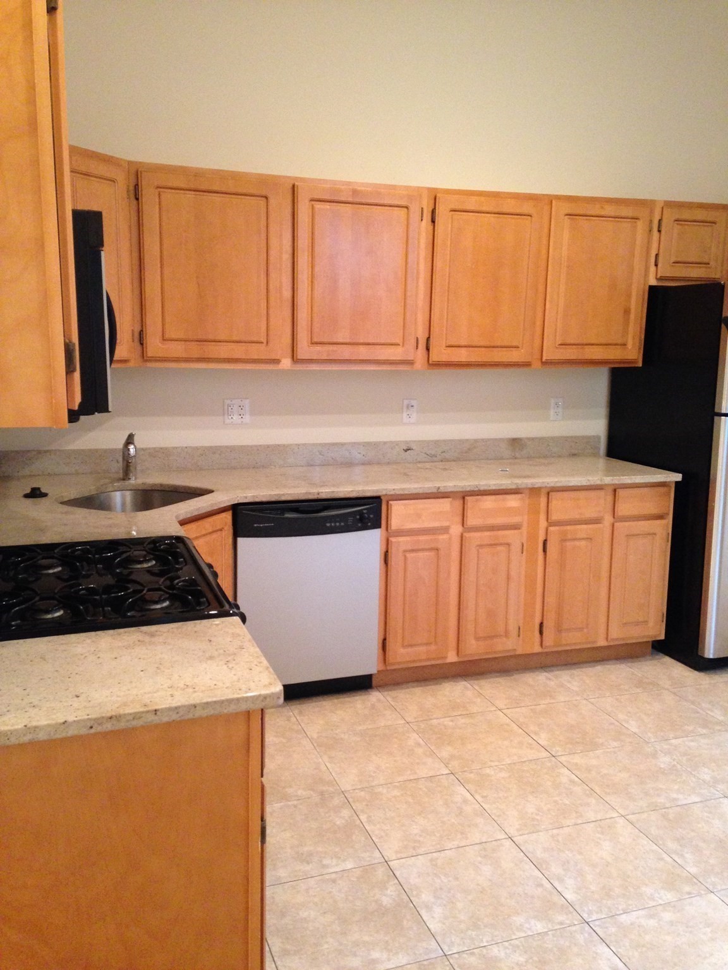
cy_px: 485
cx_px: 364
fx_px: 925
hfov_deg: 42.9
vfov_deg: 55.4
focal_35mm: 33
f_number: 2.4
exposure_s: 1/20
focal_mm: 4.12
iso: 320
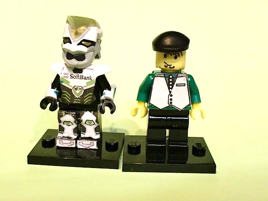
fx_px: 356
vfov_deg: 31.5
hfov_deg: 41.2
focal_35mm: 46
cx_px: 134
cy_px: 100
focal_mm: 8.44
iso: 400
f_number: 3.6
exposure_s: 1/25
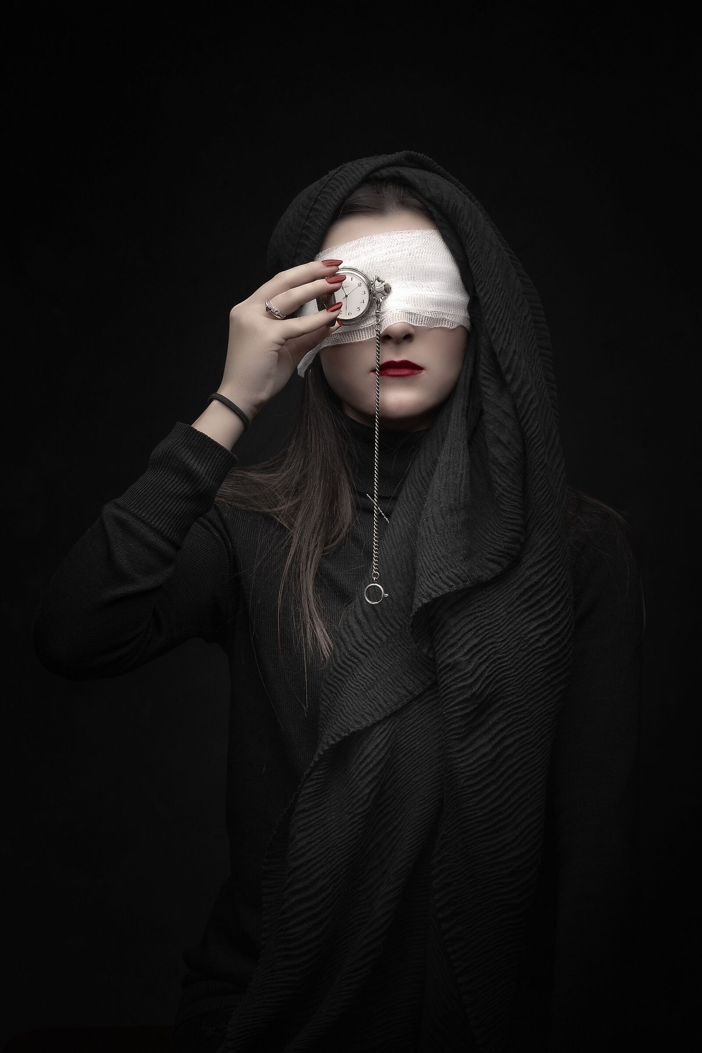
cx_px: 351
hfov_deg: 16.1
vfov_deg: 23.9
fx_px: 2486
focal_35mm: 85
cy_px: 526
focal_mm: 85
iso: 100
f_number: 11
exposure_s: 1/200
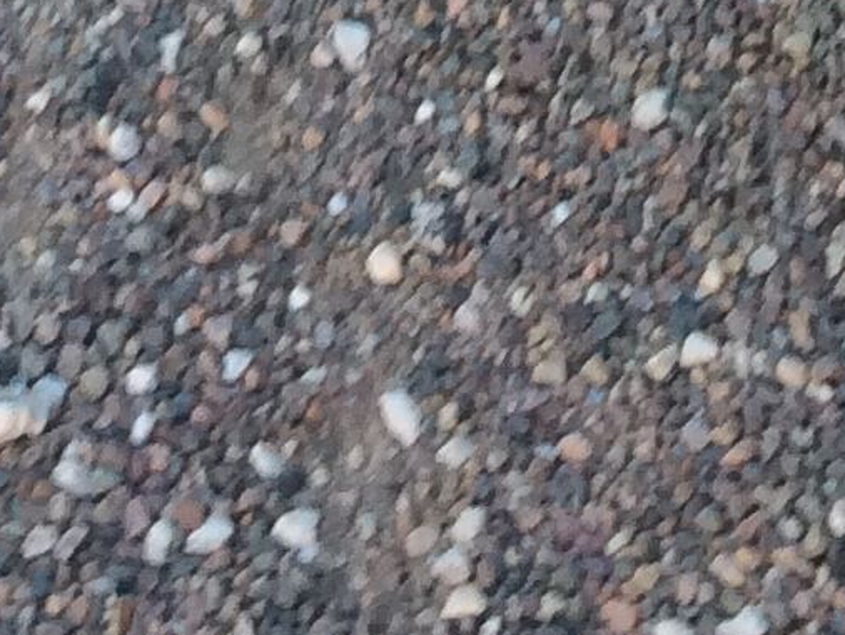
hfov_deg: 10.5
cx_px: 782
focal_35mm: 187
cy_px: -1359
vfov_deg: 7.0
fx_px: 4567
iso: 64
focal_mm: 4.15
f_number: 2.2
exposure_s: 1/100
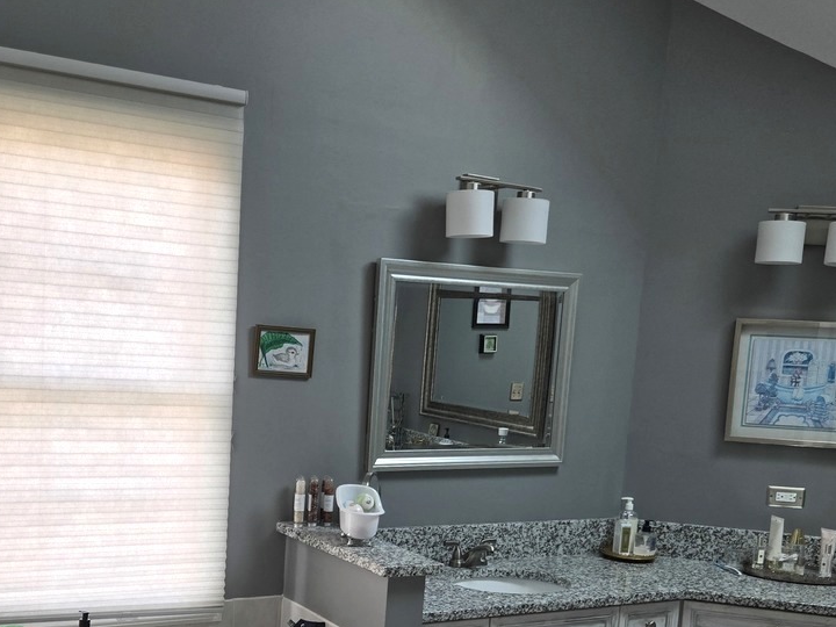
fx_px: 1111
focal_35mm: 46
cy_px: 485
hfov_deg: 41.1
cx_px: 358
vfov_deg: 30.9
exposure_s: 1/180
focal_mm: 5.4
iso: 64
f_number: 1.8
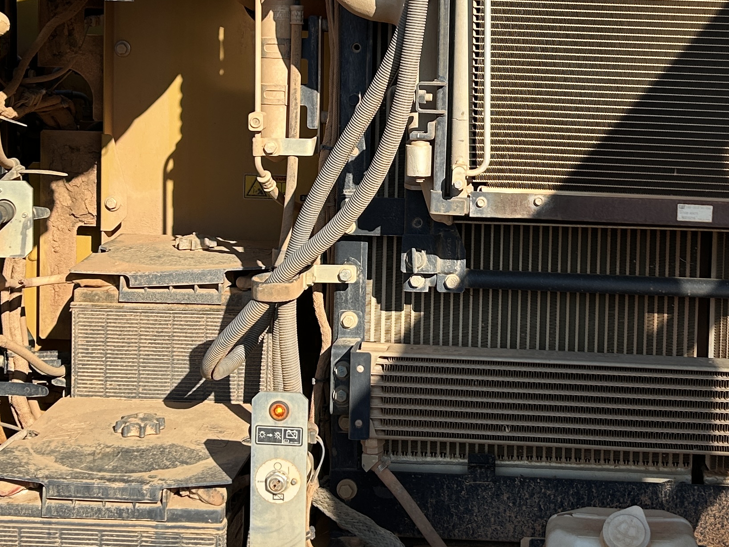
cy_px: 122
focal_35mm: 64
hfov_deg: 30.0
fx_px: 1348
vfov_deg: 22.7
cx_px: 506
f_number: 1.5
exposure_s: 1/2299
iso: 50
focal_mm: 5.7
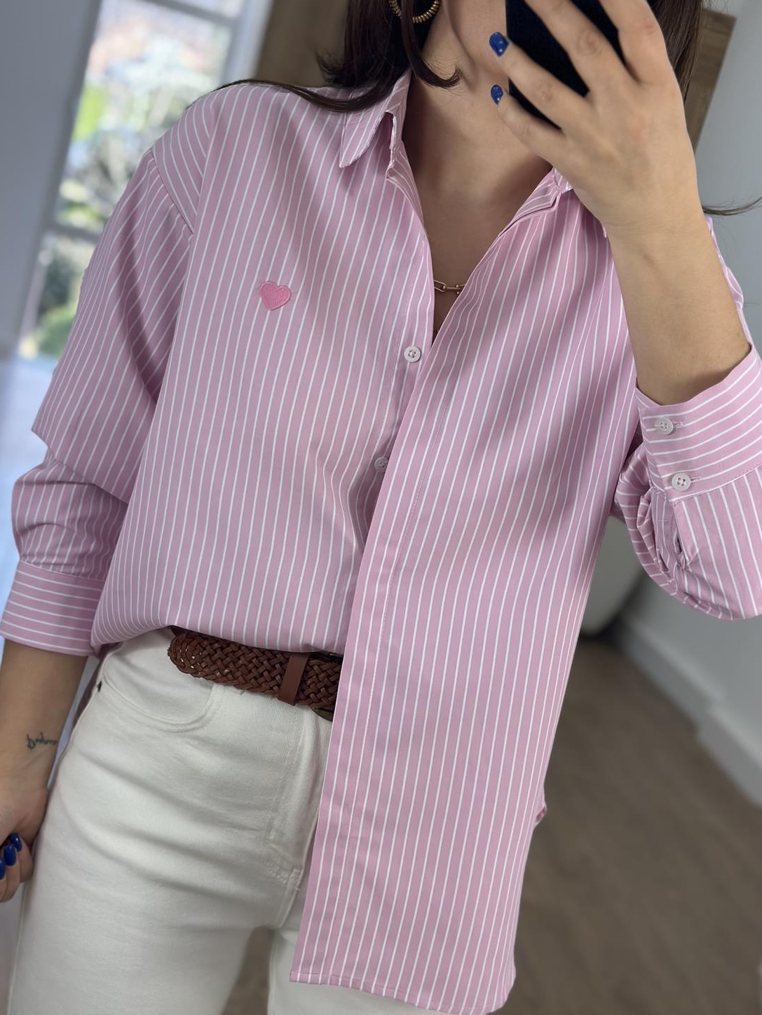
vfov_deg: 36.2
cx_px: 362
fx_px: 1555
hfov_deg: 27.5
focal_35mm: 53
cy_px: 517
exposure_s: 1/458
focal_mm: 6.86
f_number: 1.78
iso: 80
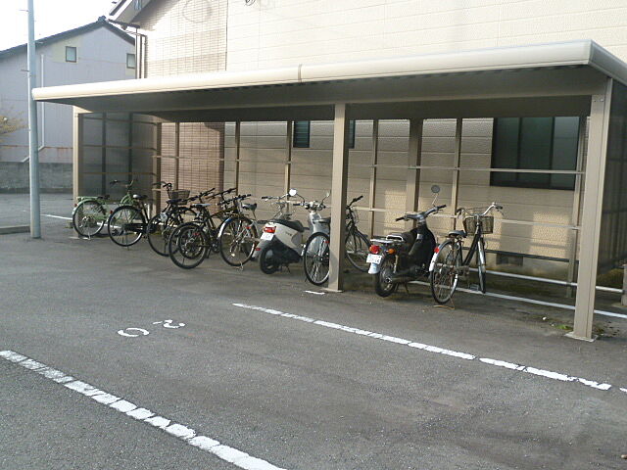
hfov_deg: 52.6
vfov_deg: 40.7
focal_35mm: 35
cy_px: 235
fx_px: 634
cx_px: 314
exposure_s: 1/160
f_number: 3.5
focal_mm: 5.7
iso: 160
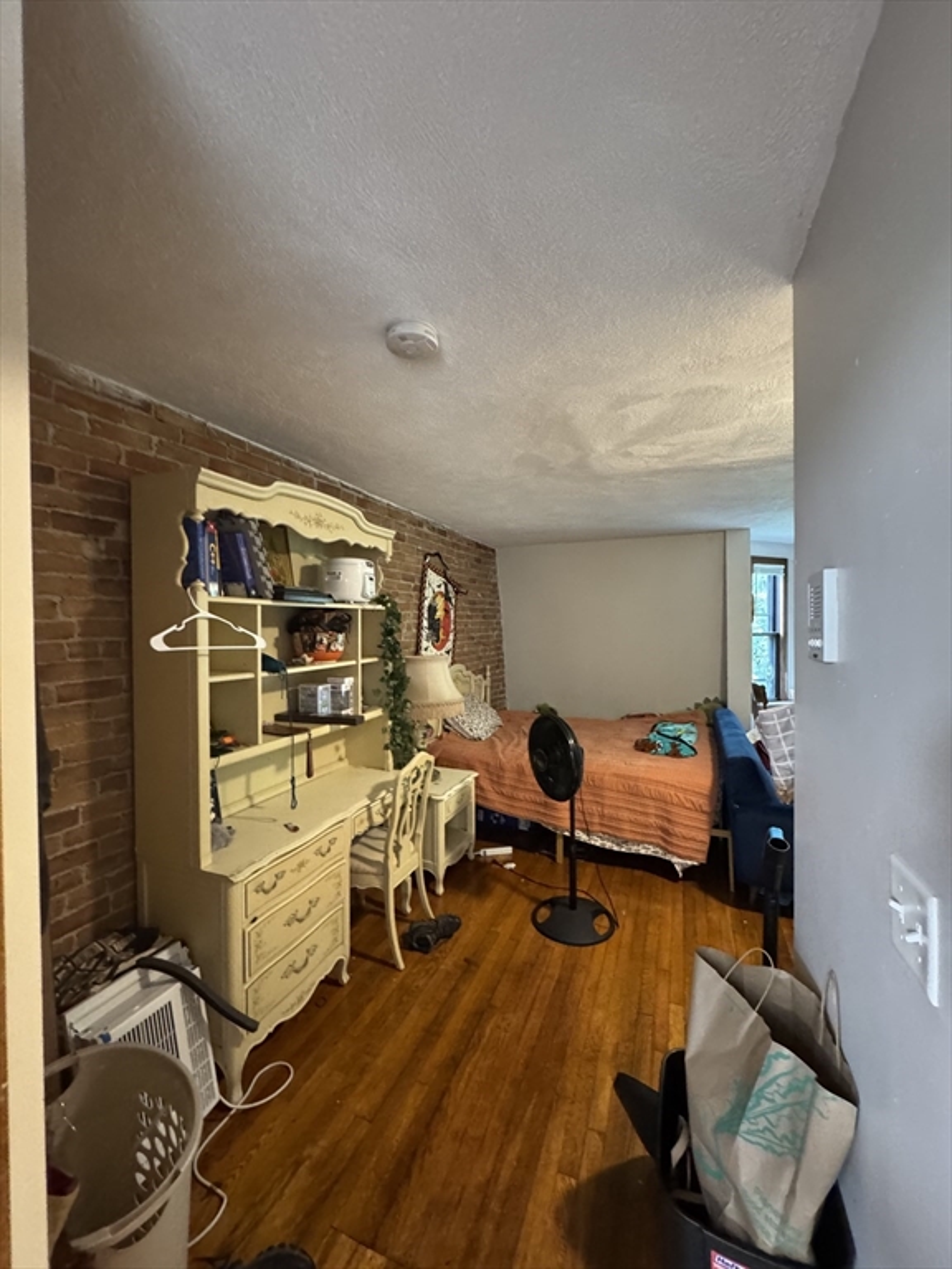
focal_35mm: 14
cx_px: 476
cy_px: 634
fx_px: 513
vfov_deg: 102.1
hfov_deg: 85.7
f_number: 2.2
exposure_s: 1/40
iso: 1000
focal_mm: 2.22
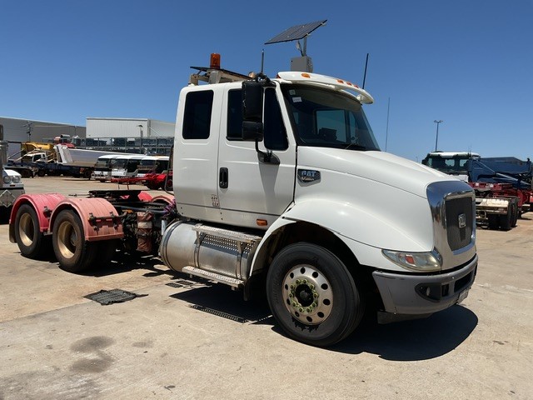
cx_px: 266
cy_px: 200
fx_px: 447
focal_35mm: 29
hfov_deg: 61.7
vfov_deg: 48.2
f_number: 1.8
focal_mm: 3
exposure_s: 1/4405
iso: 16
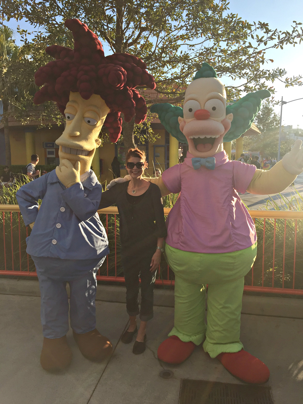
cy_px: 202
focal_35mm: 29
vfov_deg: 61.7
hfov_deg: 48.2
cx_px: 152
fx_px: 338
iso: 32
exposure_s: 1/964
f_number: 2.2
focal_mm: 4.15
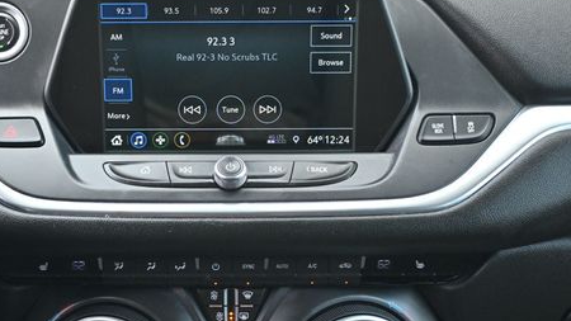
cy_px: 211
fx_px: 1031
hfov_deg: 30.9
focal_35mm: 68
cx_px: 236
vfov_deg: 17.7
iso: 720
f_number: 4.8
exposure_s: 1/125
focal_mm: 30.5
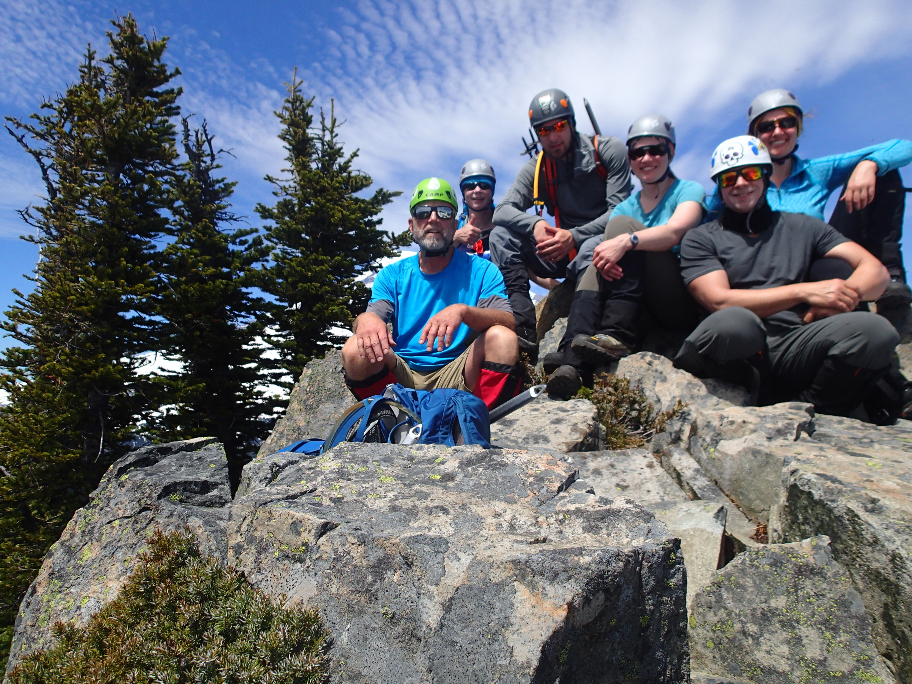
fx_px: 659
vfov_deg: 54.9
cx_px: 456
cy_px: 342
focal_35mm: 25
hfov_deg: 69.4
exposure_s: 1/320
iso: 100
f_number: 8
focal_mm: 4.5
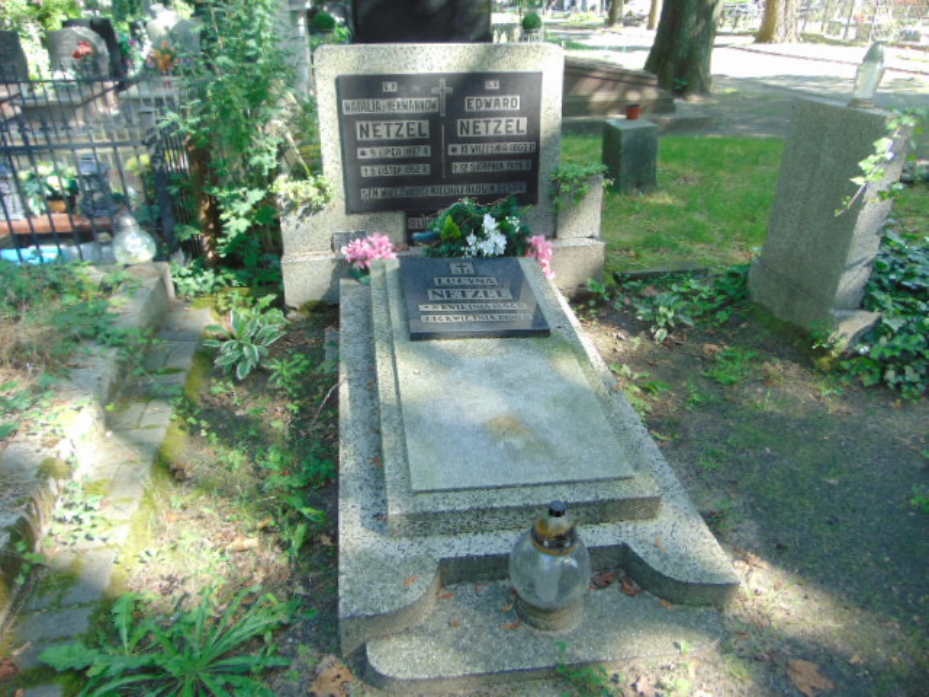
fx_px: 671
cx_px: 464
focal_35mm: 25
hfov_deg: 69.4
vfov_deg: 54.9
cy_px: 348
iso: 80
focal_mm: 4.5
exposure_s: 1/60
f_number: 3
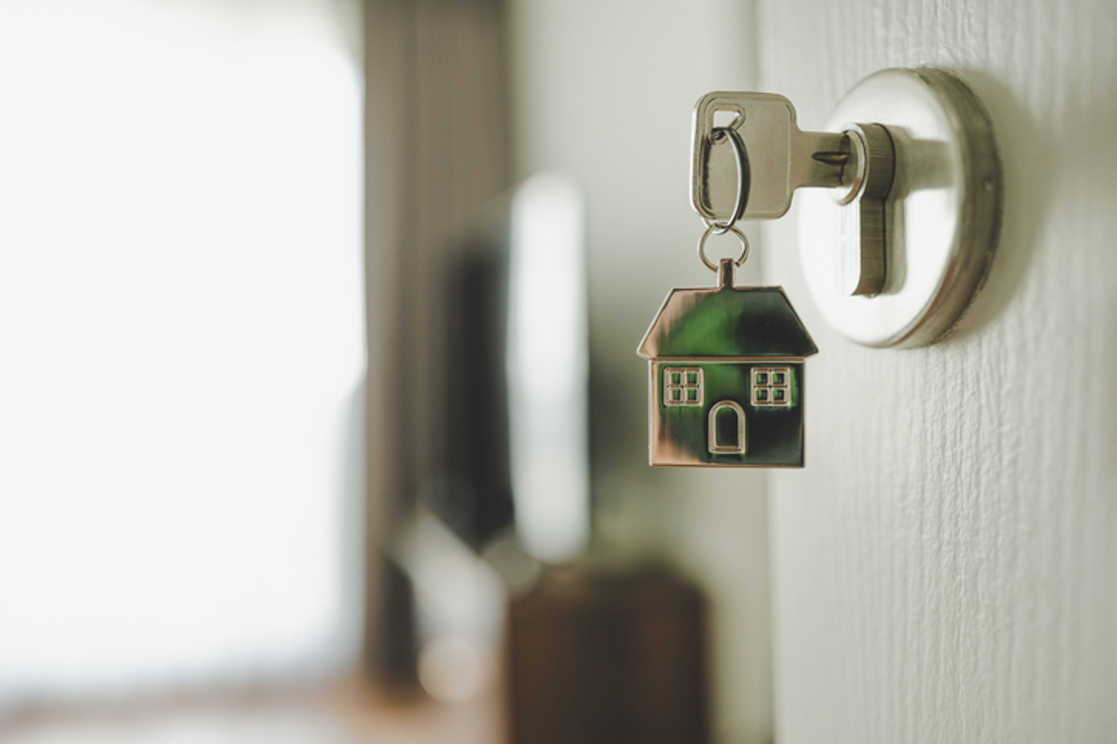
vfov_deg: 37.8
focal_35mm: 35
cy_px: 372
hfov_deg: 54.5
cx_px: 558
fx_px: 1085
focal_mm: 35
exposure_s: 1/160
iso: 400
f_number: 2.8
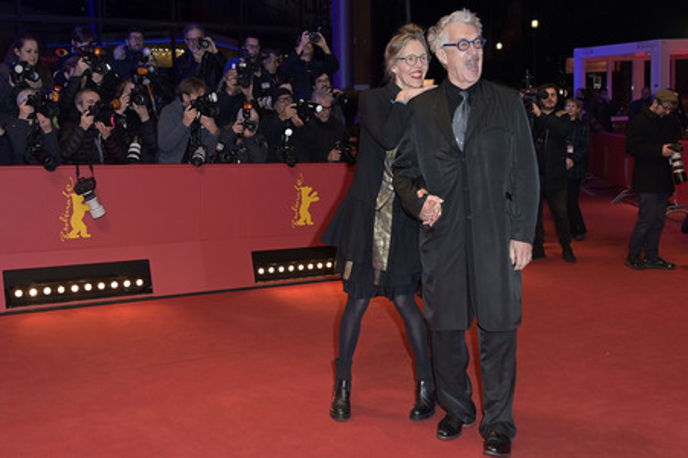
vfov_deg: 36.8
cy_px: 229
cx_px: 344
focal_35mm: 36
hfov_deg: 53.2
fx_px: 687
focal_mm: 36
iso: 1250
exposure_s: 1/250
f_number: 5.6
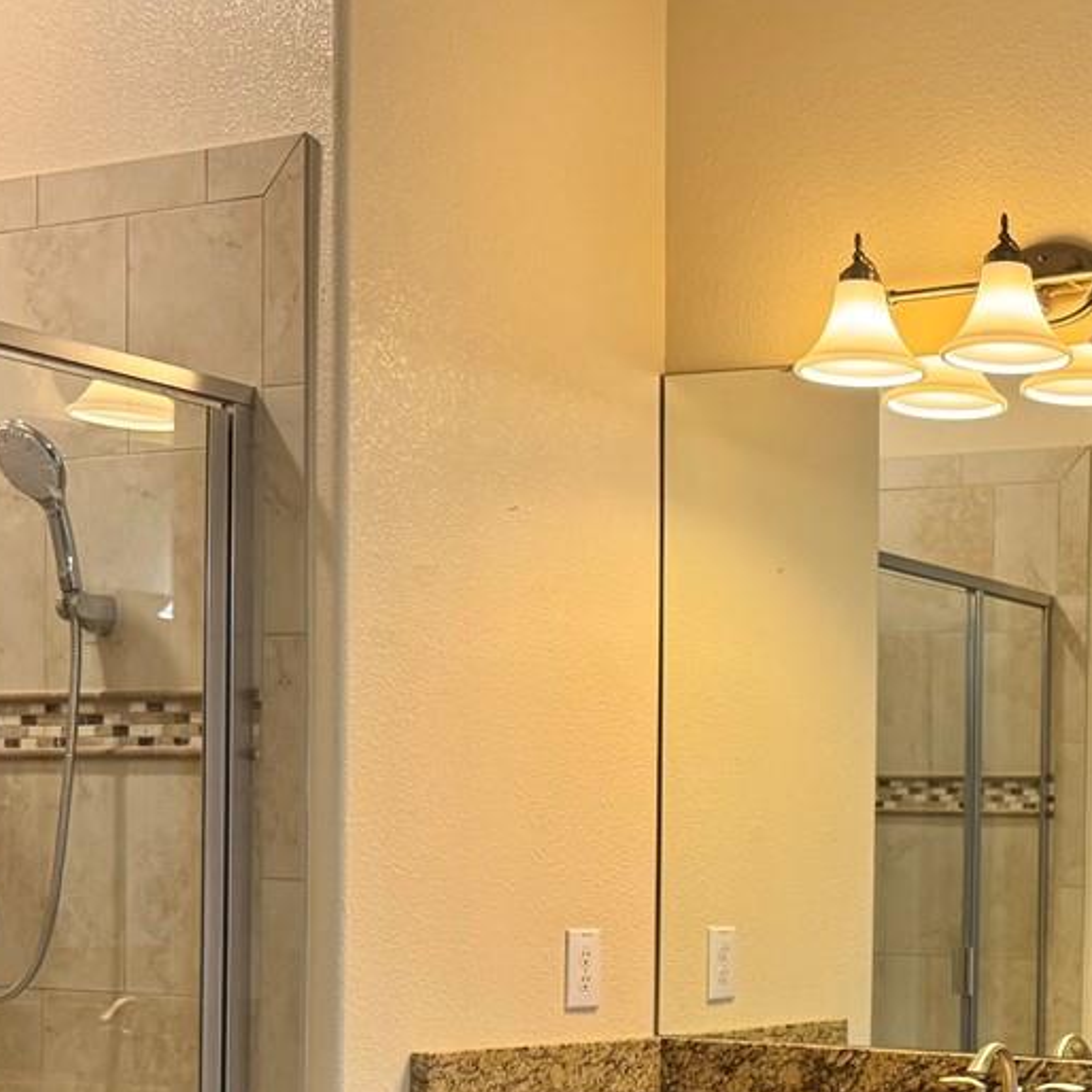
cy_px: 965
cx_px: 1160
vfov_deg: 25.4
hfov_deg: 24.6
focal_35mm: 66
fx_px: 2356
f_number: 1.78
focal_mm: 6.76
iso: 200
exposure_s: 1/120
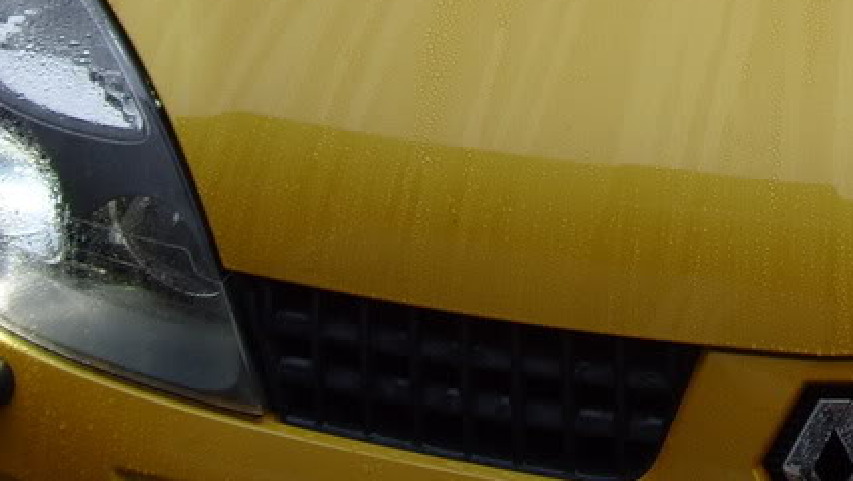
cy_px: -191
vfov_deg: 12.6
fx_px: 2082
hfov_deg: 22.2
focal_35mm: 92
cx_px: 865
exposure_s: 1/180
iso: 80
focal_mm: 7.8
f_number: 4.1
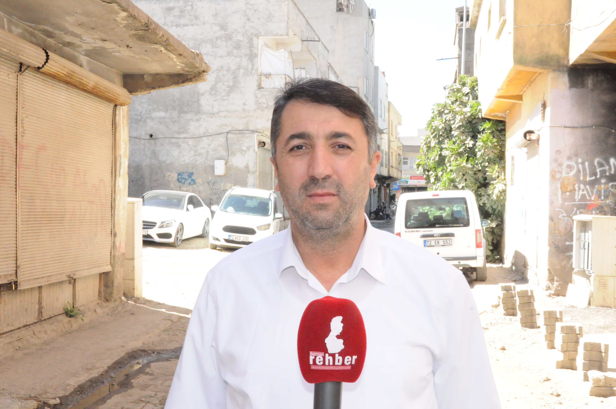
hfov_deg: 43.7
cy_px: 204
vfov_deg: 29.8
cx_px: 308
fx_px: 769
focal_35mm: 45
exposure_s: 1/200
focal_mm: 30
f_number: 29
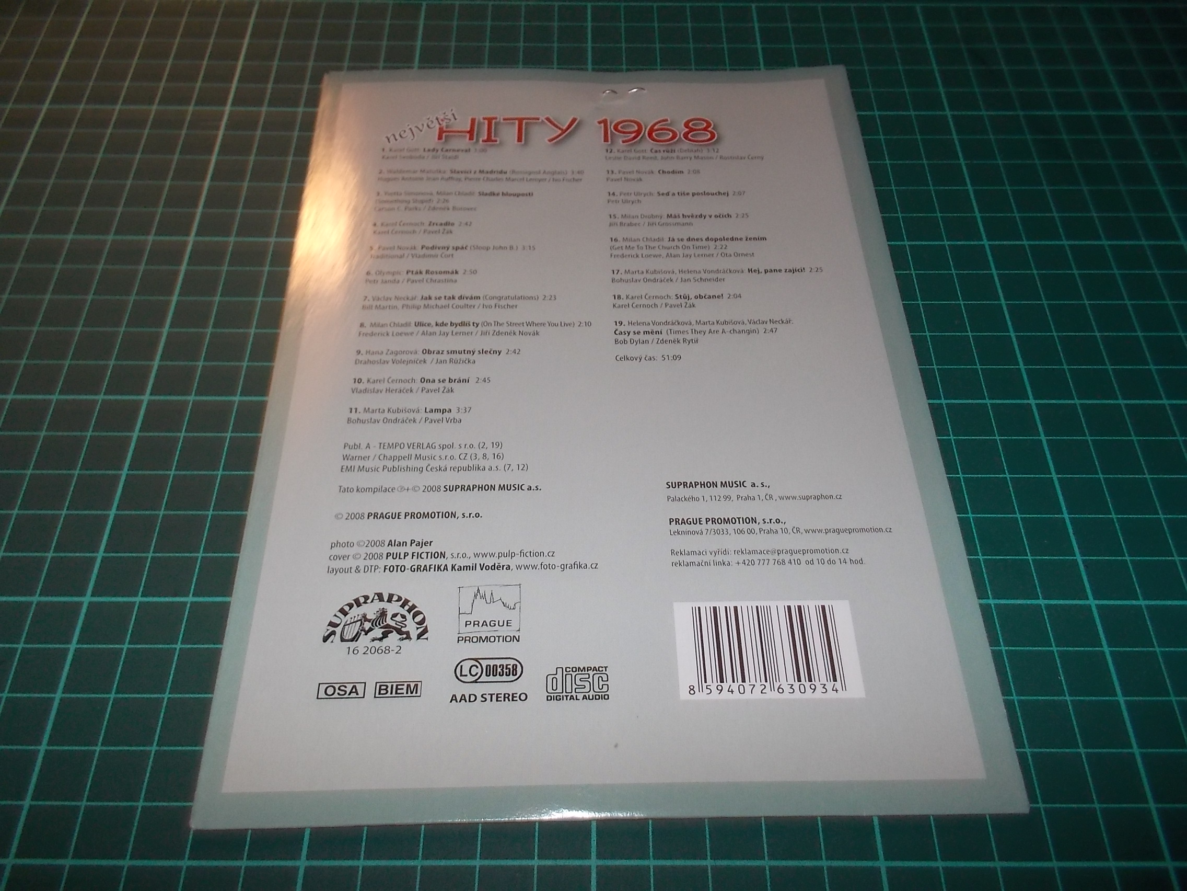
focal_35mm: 29
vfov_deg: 48.2
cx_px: 594
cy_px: 446
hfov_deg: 61.7
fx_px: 994
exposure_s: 1/30
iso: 200
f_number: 3.3
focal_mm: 4.1
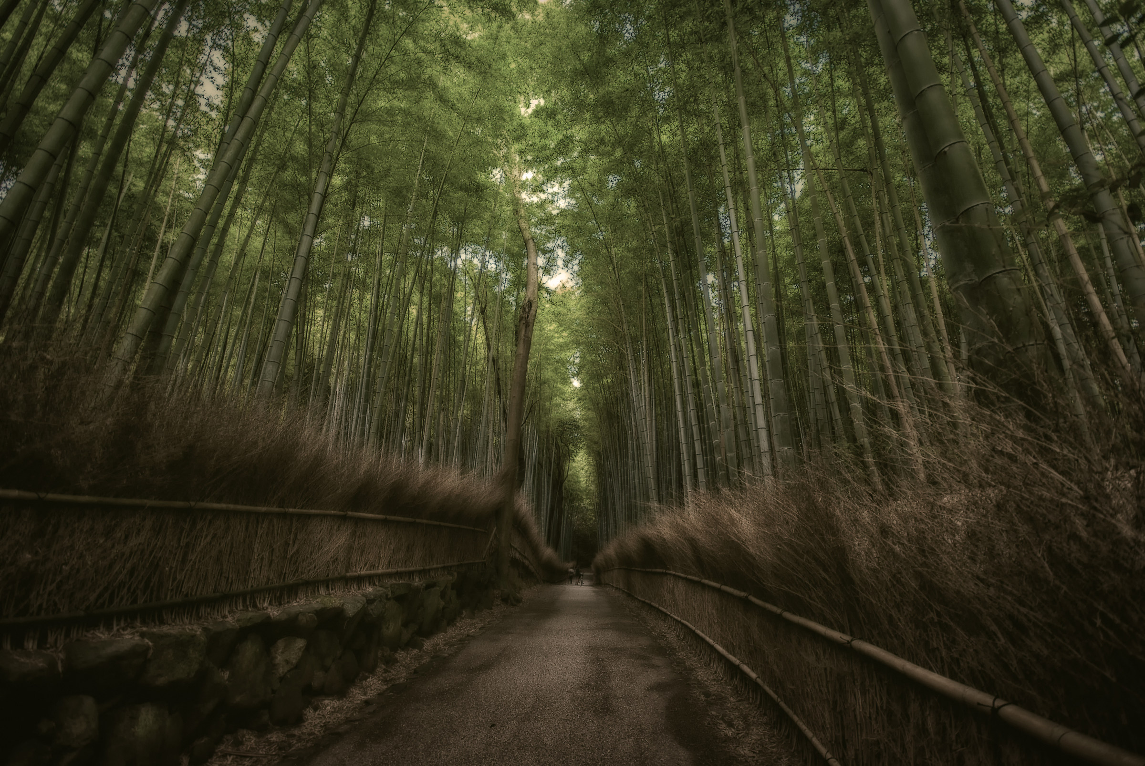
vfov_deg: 77.5
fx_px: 478
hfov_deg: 100.3
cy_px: 383
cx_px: 572
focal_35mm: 15
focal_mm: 10
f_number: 4
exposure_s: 1/1.67
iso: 100
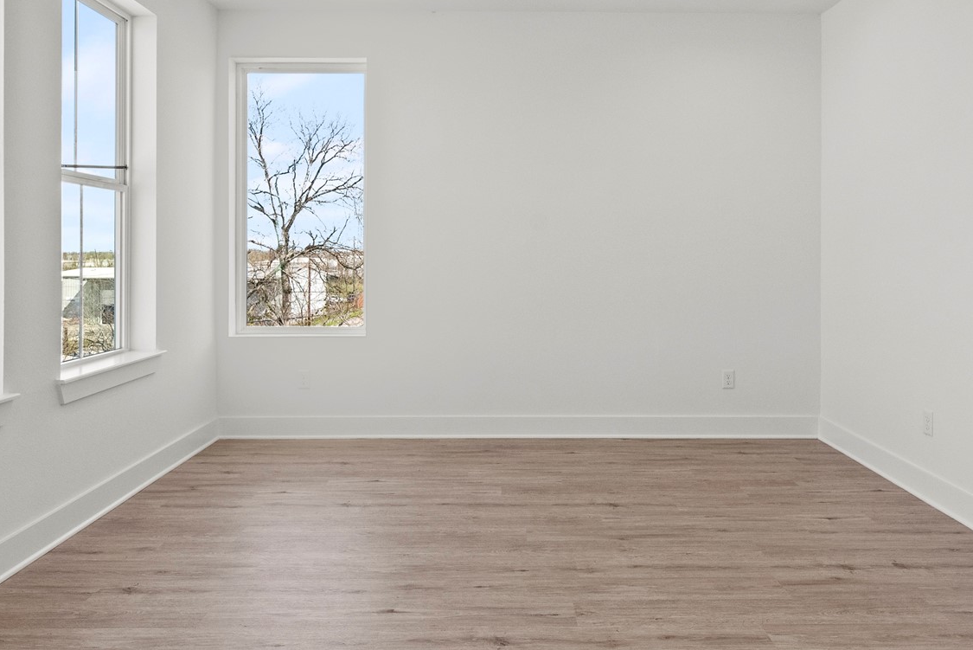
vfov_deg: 47.8
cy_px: 274
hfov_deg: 67.3
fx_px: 730
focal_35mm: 27
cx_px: 507
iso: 800
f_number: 8
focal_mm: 14
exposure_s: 1/100
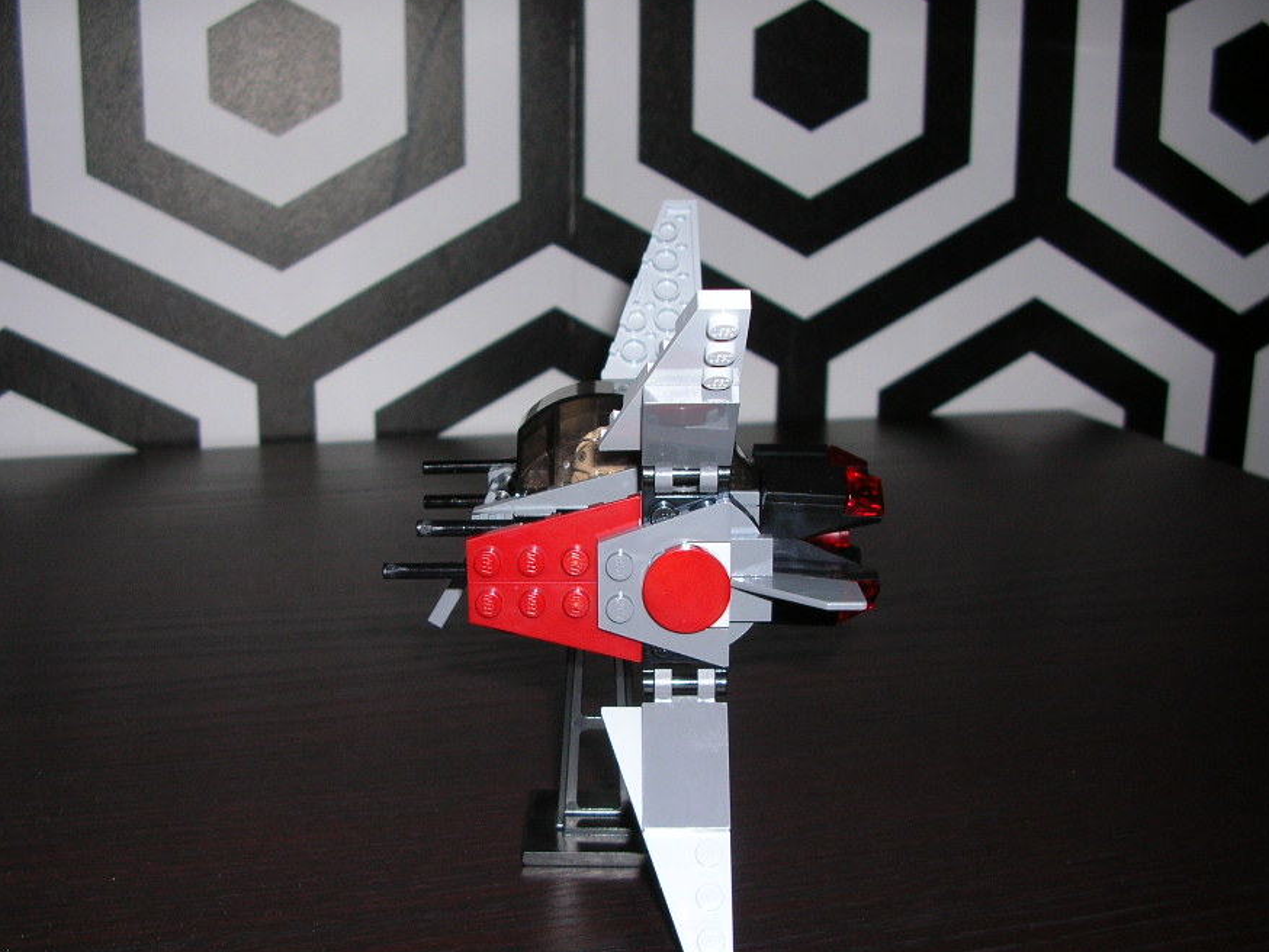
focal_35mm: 41
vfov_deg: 35.1
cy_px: 549
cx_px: 579
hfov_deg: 45.7
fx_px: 1503
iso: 50
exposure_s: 1/60.1
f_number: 2.8
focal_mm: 5.8
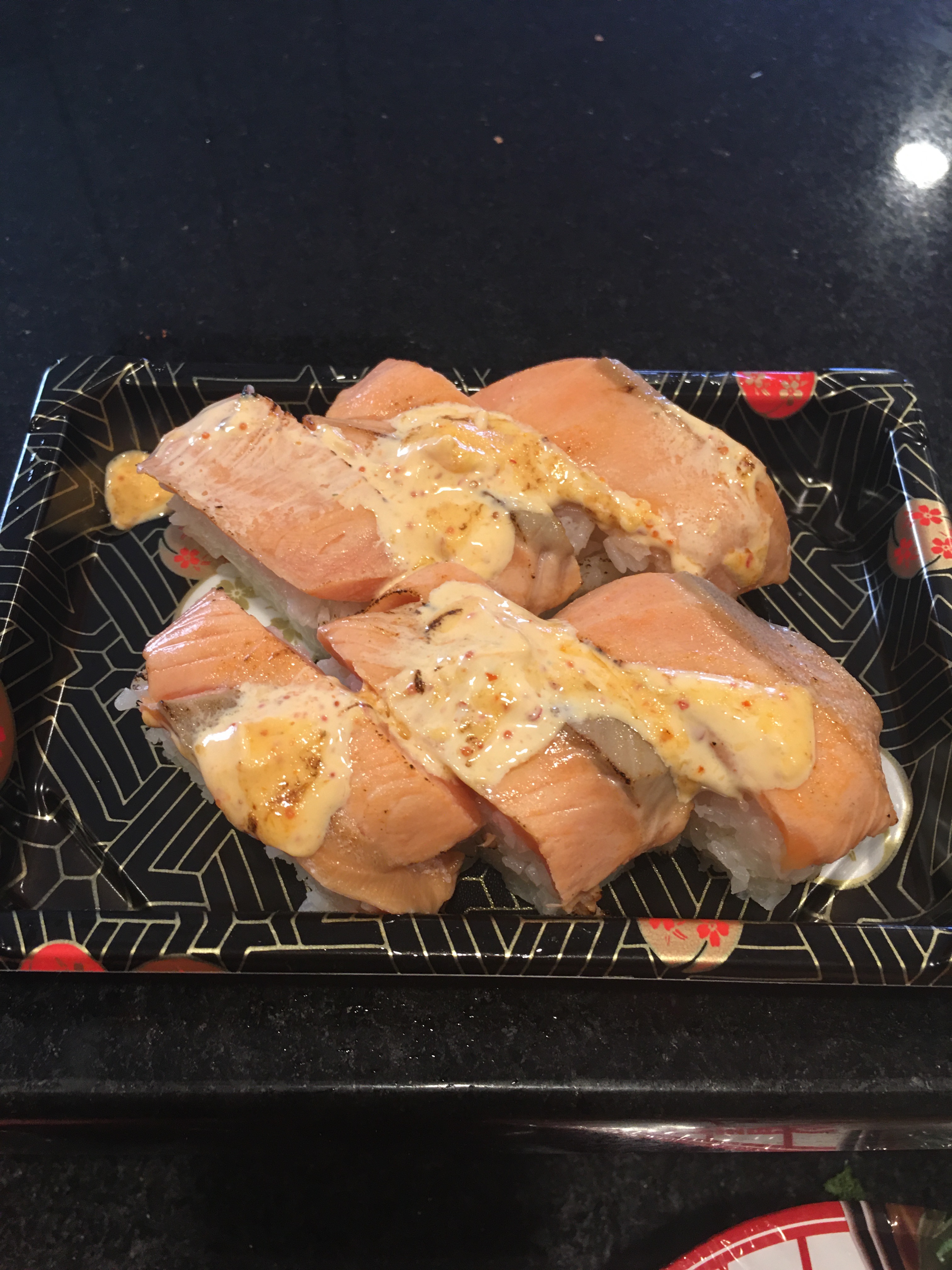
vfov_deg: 61.7
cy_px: 635
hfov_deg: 48.2
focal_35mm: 29
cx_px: 476
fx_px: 1063
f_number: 2.2
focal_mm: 4.15
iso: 40
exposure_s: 1/15
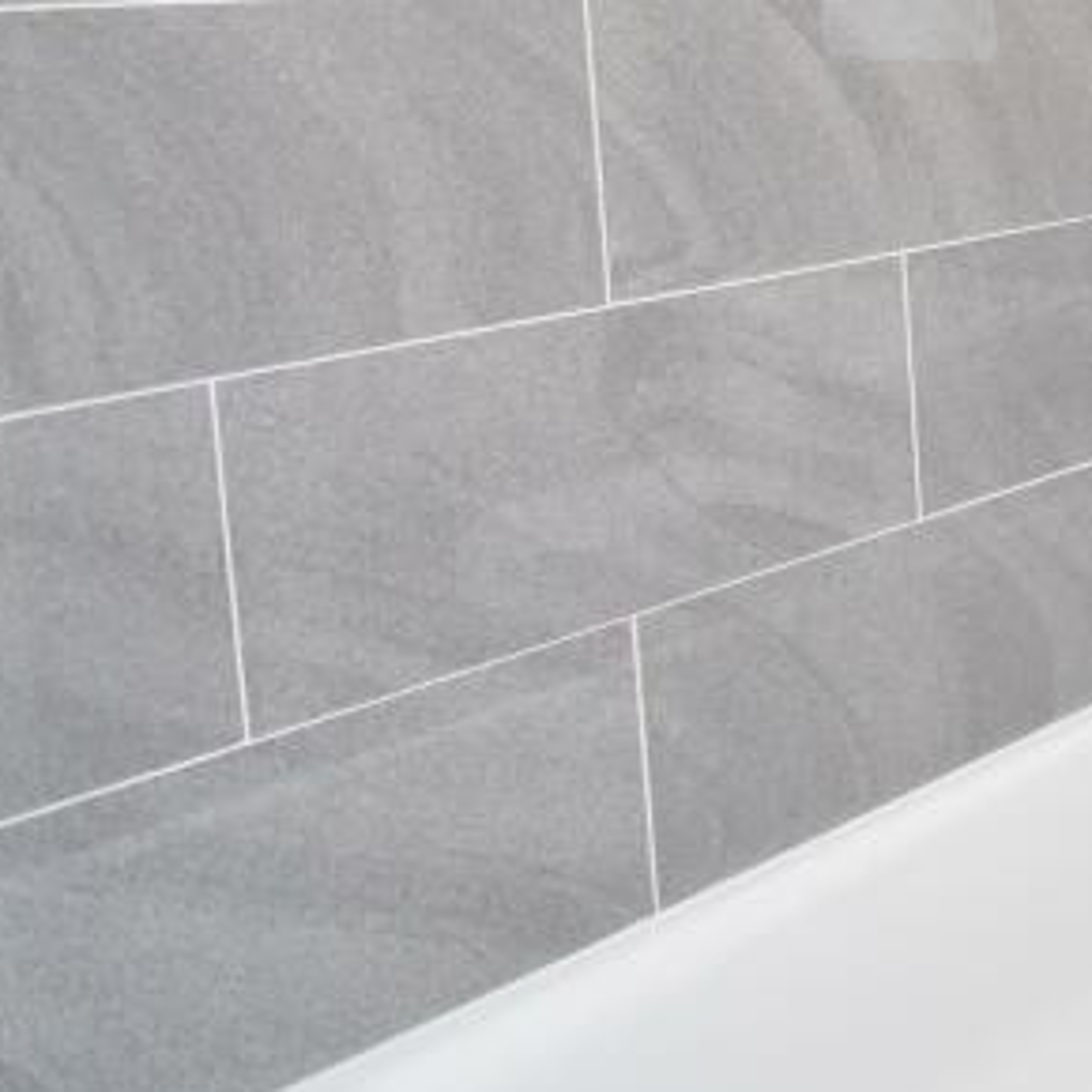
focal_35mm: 45
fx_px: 1606
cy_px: 24
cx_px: 1600
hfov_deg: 27.3
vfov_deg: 34.5
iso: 400
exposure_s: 1/20
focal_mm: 10
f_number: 3.5
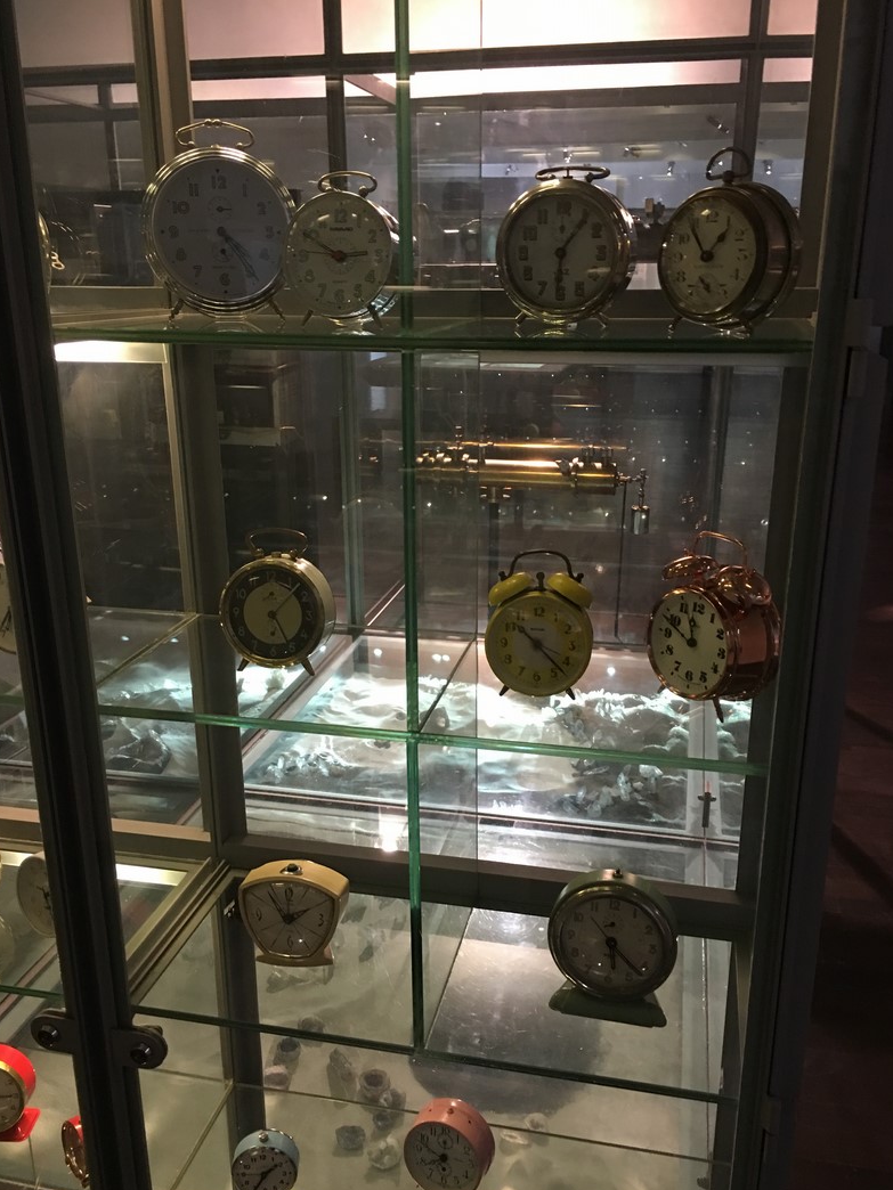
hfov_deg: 46.8
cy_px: 614
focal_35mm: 30
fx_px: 1032
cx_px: 456
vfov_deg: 60.0
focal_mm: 4.15
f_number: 2.2
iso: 125
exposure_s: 1/17
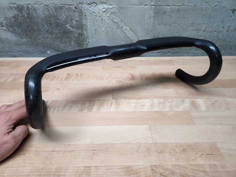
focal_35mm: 23
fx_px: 157
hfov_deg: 73.9
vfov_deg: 58.9
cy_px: 88
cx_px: 118
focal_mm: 5.4
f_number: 1.8
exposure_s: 1/120
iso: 320
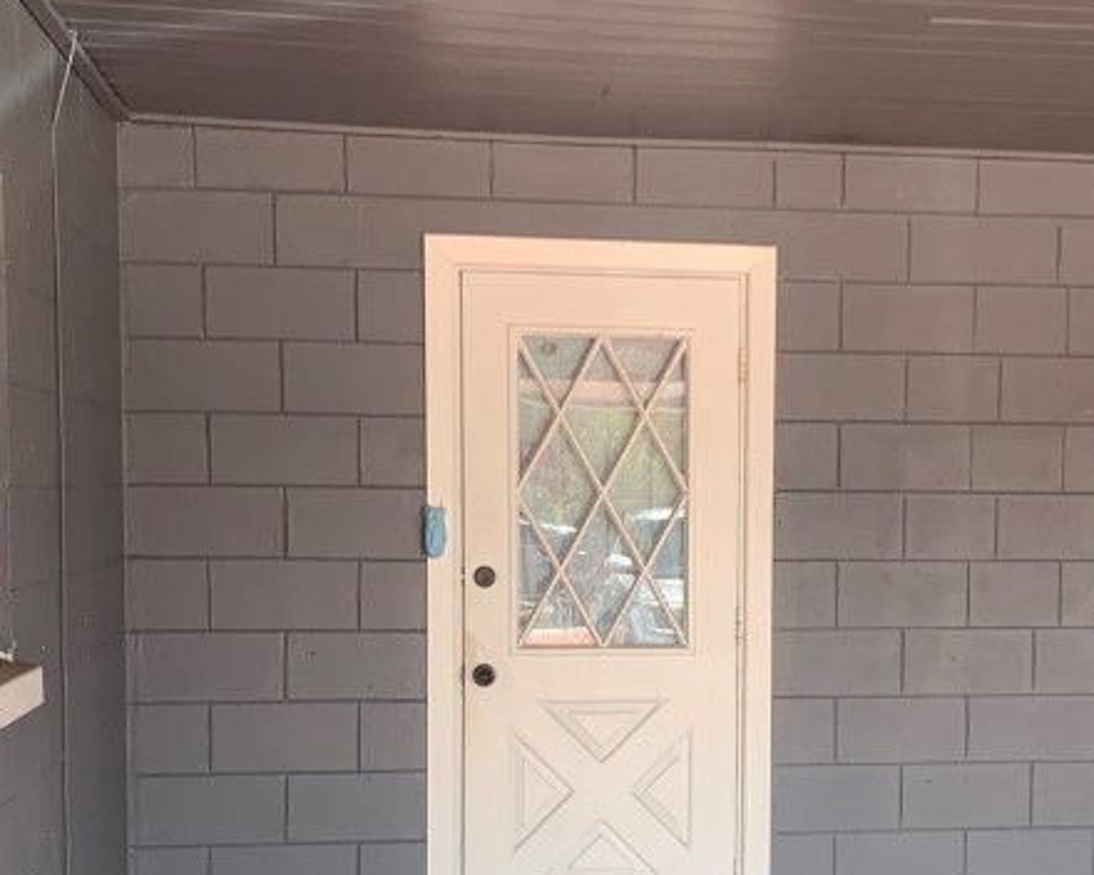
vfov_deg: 25.5
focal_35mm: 59
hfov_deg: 31.8
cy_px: 666
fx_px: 1910
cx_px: 694
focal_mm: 4.25
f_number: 1.8
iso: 32
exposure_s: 1/121
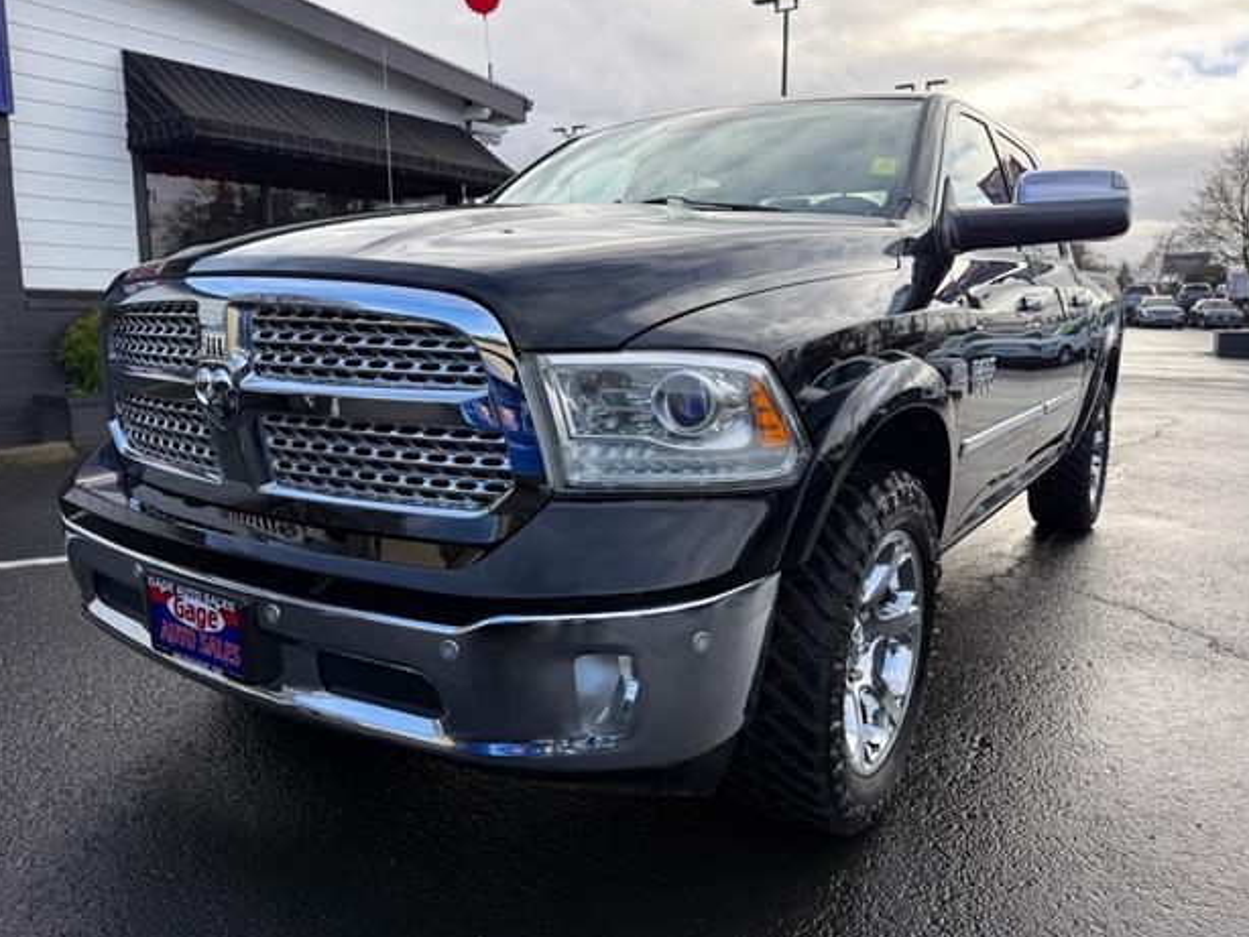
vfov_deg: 54.9
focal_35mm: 25
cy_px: 463
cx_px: 618
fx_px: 902
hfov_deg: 69.4
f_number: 1.78
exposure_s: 1/1337
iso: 80
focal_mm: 6.76
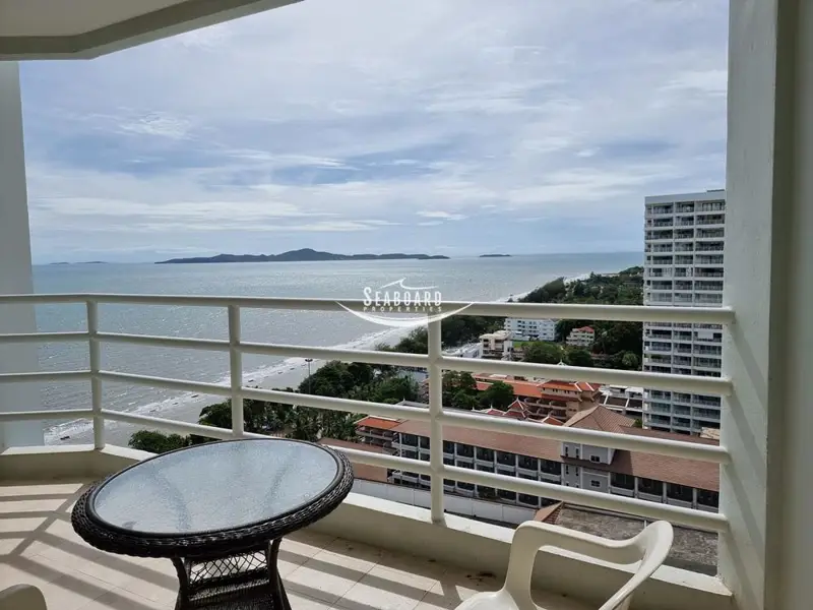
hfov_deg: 71.6
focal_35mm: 24
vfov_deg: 56.8
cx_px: 406
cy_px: 305
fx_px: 564
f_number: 1.8
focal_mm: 6.7
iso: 50
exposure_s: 1/2544
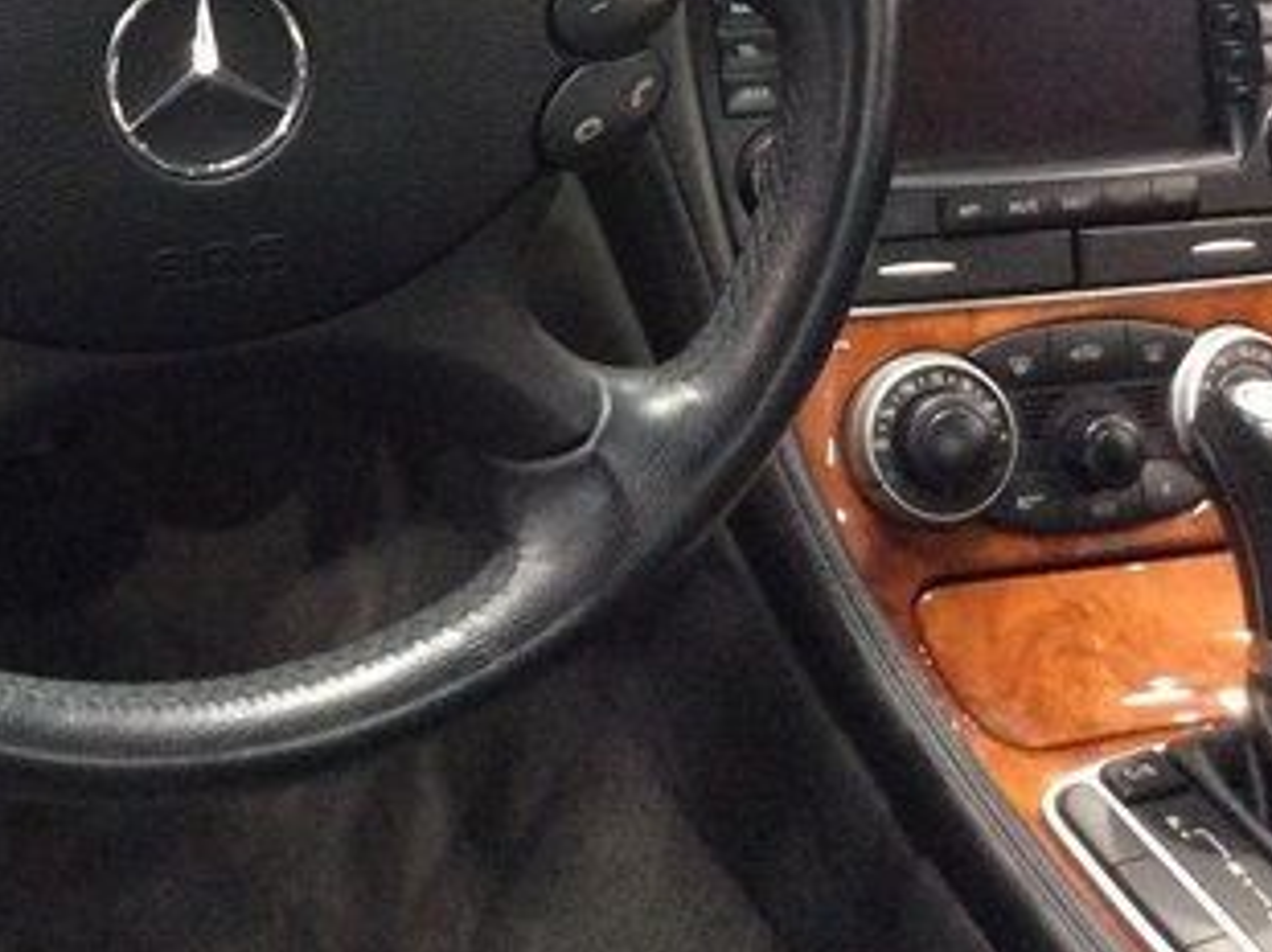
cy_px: 45
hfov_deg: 27.6
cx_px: -12
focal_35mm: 66
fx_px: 2423
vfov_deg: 21.6
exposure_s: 1/24
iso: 250
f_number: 2.4
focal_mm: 3.3
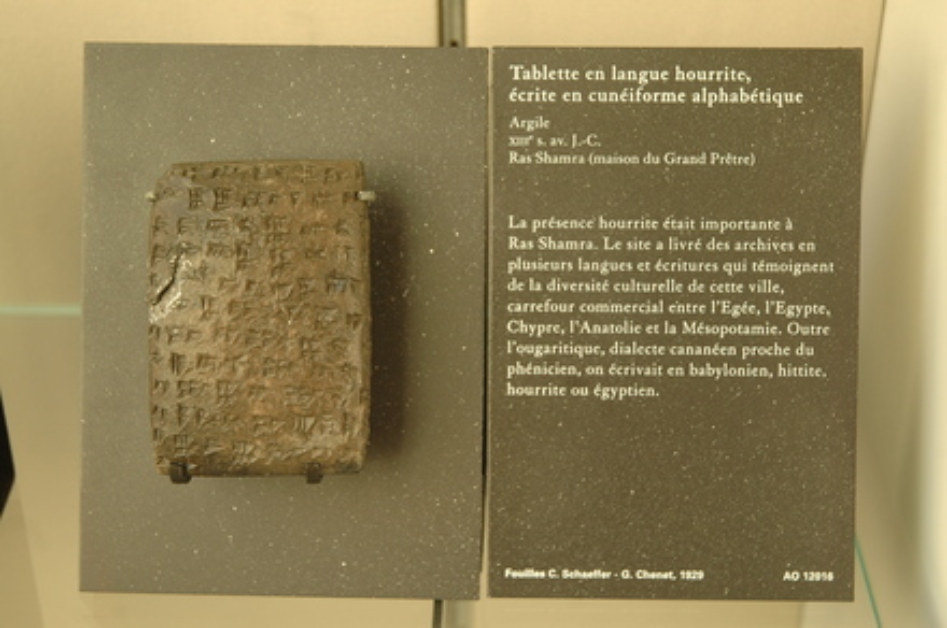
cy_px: 314
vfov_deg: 19.7
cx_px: 474
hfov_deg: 29.3
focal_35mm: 69
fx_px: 1812
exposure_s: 1/30
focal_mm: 46
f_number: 4.5
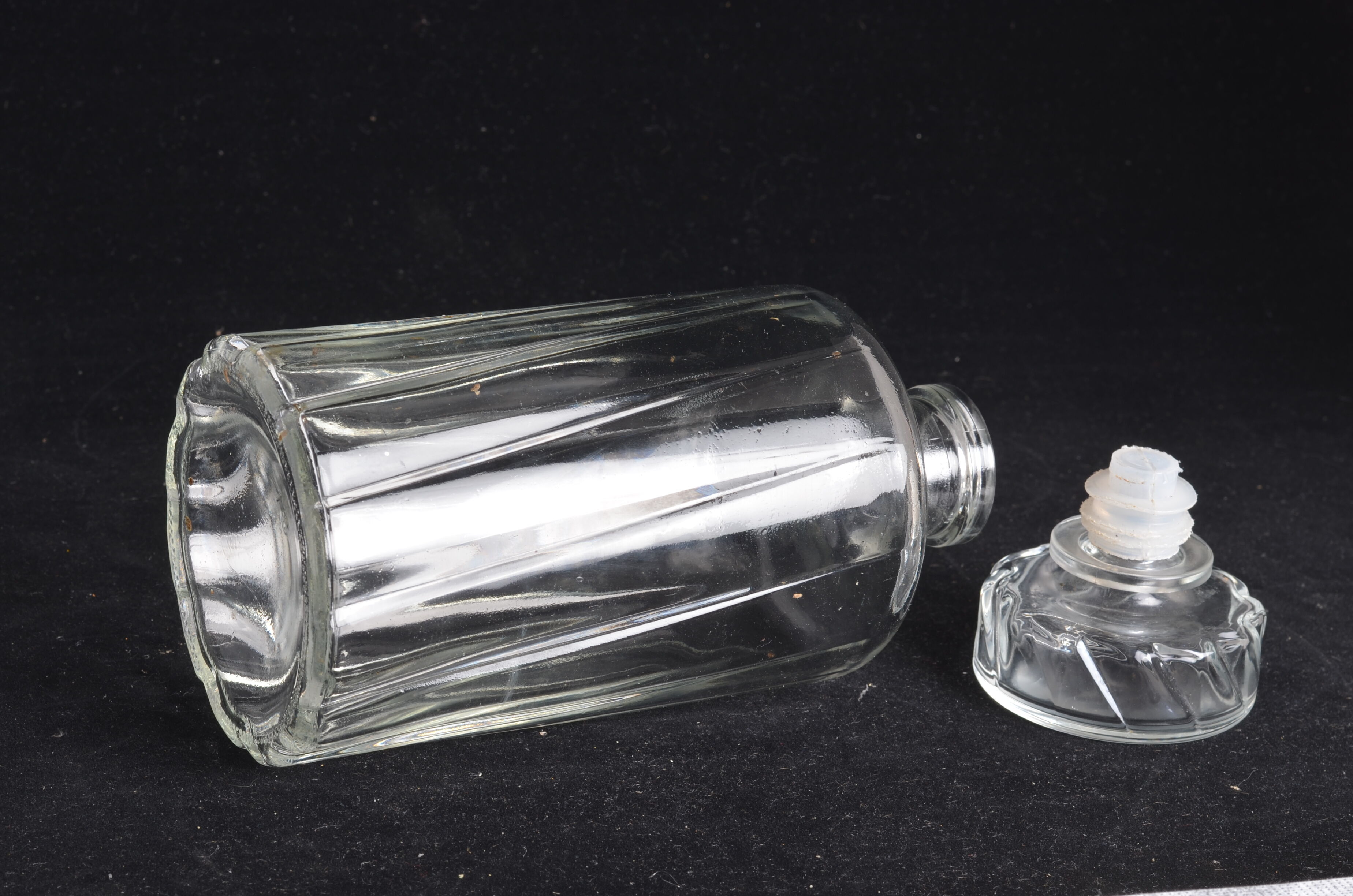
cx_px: 676
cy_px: 448
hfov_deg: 27.0
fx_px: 2813
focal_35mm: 75
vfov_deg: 18.1
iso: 100
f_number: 11
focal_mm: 50
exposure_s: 1/125
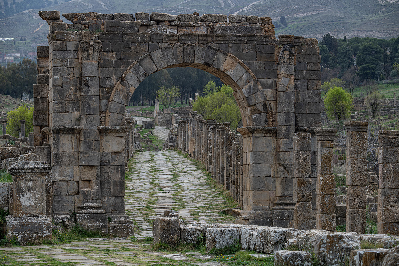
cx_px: 200
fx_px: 1352
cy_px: 133
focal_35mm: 122
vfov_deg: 11.2
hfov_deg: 16.8
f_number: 8
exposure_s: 1/250
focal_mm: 122
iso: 100
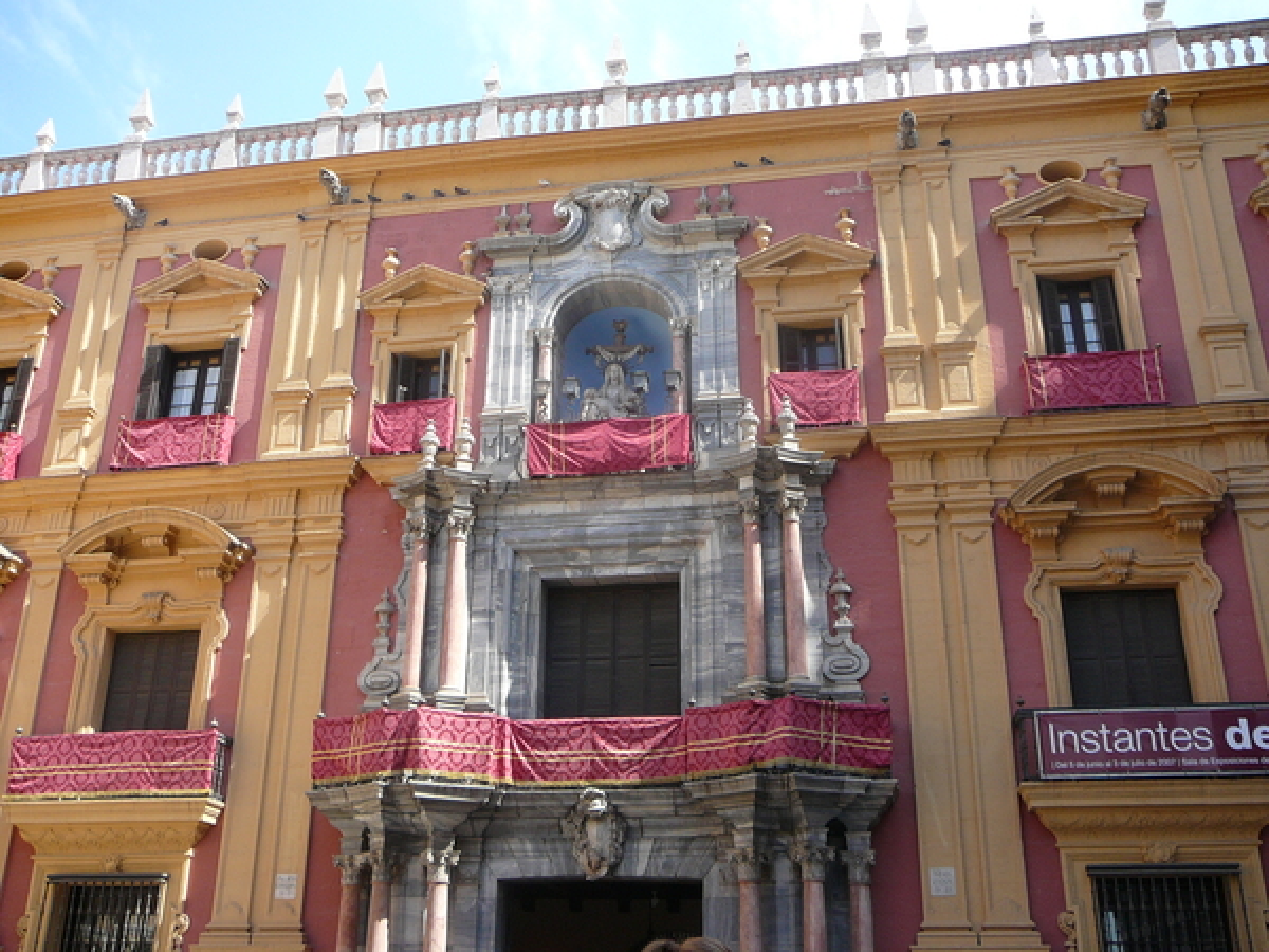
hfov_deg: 52.6
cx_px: 634
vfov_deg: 40.7
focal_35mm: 35
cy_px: 476
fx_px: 1283
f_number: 2.8
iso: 80
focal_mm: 5.2
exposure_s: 1/500
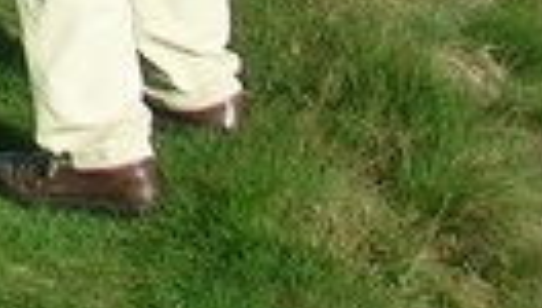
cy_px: -838
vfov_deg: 4.9
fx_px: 3285
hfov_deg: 8.3
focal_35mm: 228
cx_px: -948
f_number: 4.8
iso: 50
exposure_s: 1/380
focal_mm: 5.4
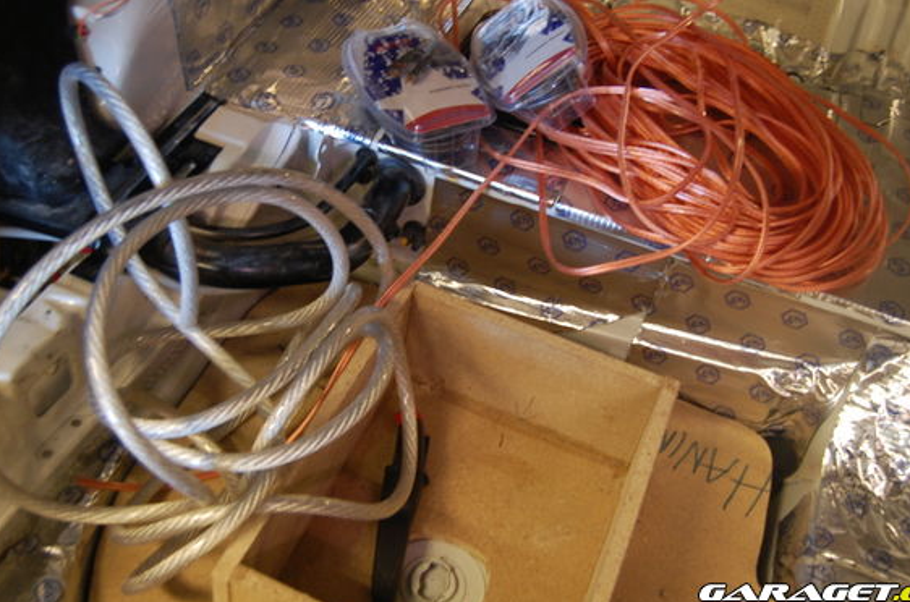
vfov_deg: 32.4
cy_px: 265
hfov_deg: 47.5
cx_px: 458
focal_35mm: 41
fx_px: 1034
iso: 800
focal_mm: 24
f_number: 4
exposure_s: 1/8
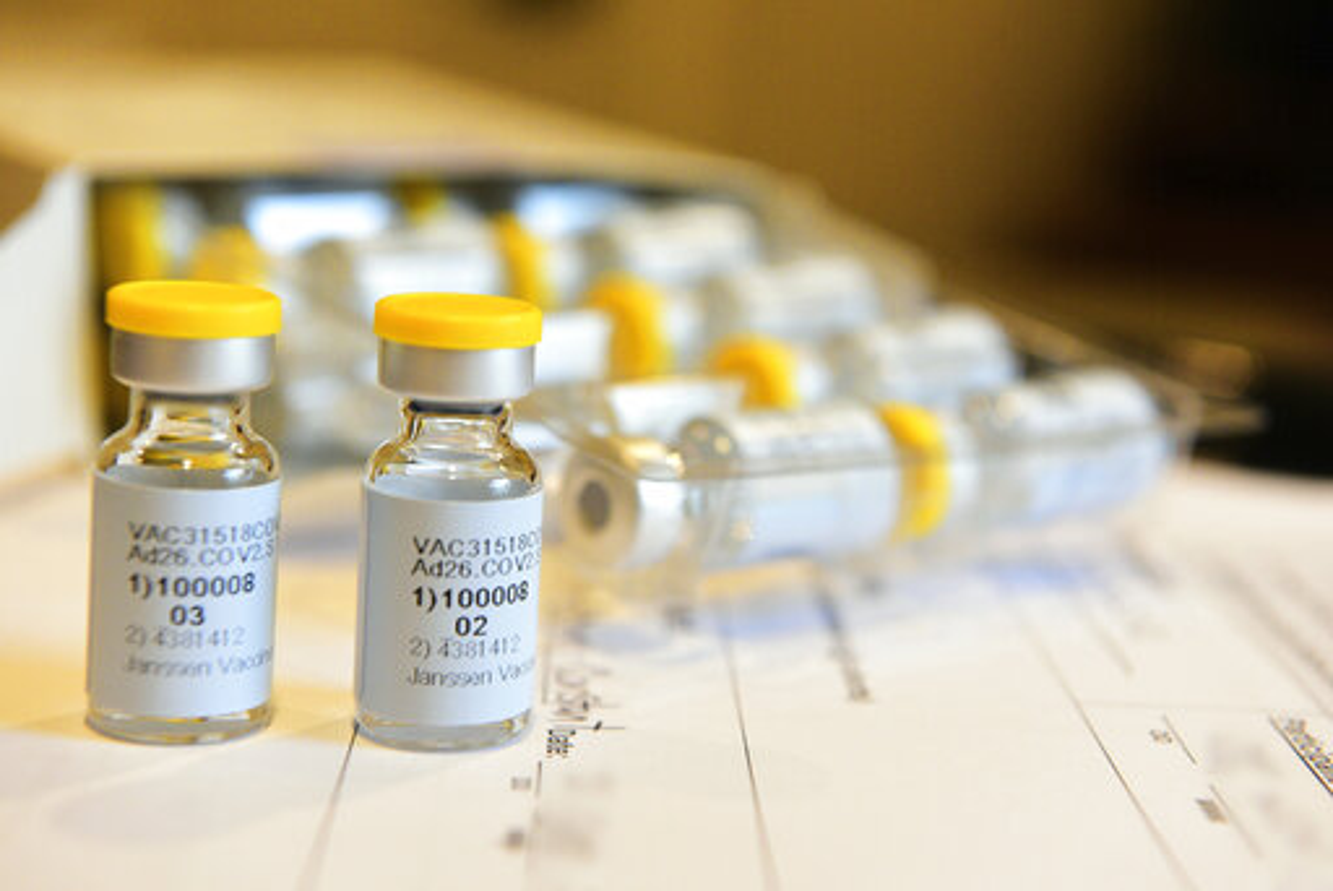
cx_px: 666
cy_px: 446
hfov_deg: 28.8
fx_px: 2593
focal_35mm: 70
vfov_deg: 19.5
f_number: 6.3
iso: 3200
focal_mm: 70
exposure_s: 1/125
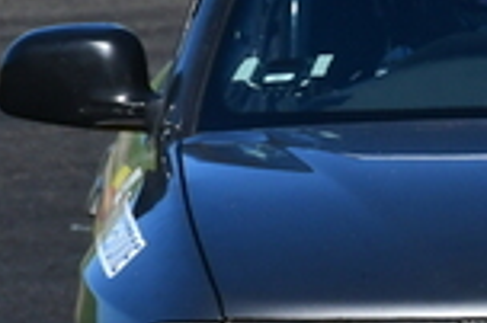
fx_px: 44769
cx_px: 846
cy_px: 126
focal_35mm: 3313
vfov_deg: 0.4
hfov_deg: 0.6
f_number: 13
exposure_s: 1/640
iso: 500
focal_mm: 420
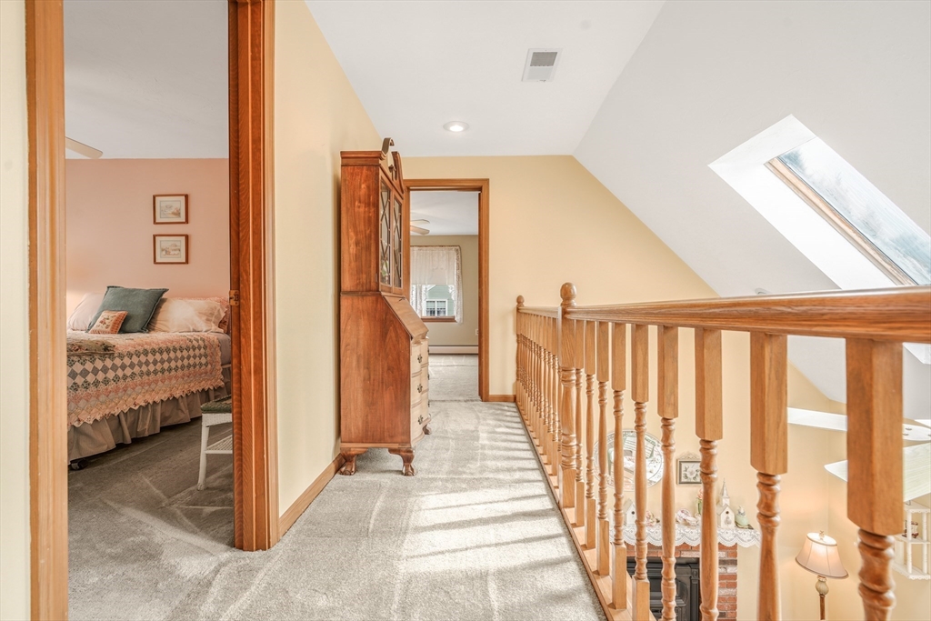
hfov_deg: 96.7
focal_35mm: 16
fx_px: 414
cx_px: 466
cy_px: 310
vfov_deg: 73.8
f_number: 8
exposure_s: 1/10
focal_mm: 16
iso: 100
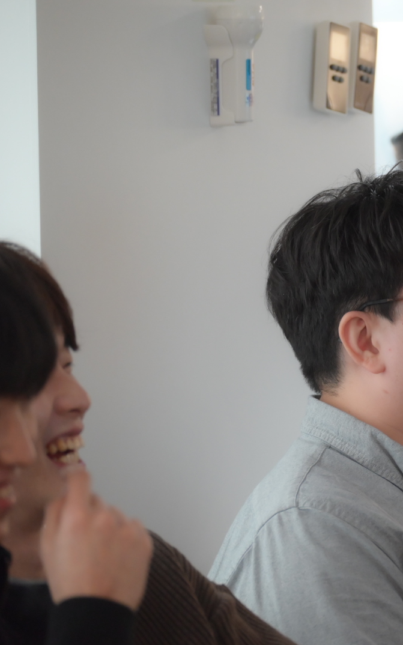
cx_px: 413
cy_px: 324
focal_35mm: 249
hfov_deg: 5.3
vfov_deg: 8.4
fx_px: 4377
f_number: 5.3
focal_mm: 162
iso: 3200
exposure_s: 1/80
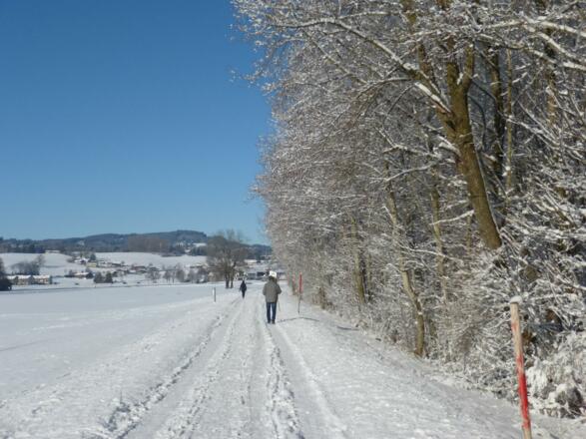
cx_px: 293
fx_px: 931
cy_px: 220
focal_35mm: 55
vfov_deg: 26.6
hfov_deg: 34.9
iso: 100
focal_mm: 9.9
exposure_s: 1/250
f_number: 11
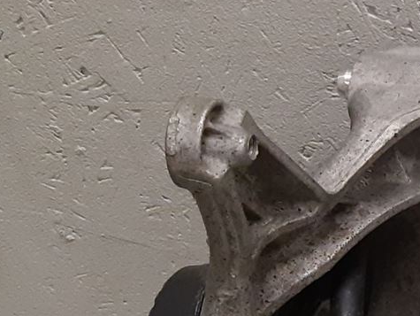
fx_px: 1360
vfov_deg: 13.0
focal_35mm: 112
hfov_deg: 14.1
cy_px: 359
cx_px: 899
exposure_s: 1/50
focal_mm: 3.93
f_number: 1.7
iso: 160
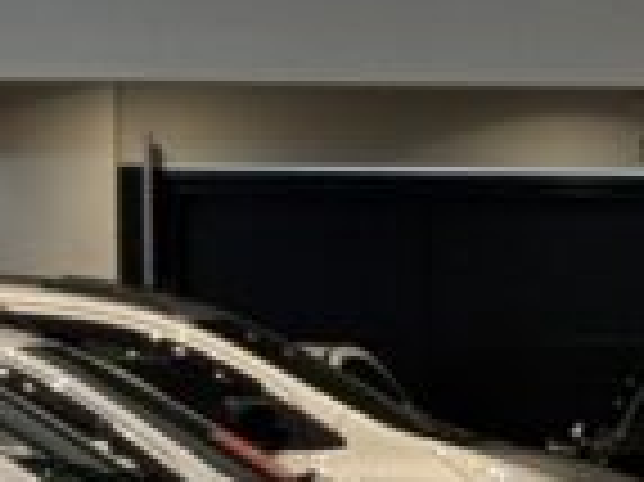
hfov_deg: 5.6
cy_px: 743
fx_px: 6394
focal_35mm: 344
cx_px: 1405
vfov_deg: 4.3
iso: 100
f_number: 1.78
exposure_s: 1/60
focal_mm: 6.76
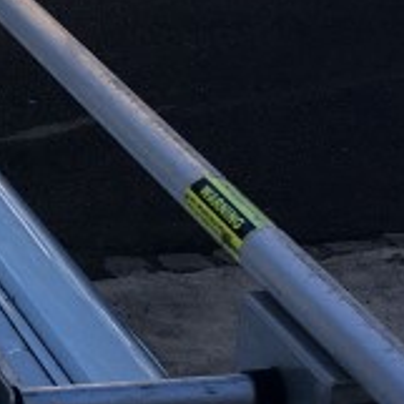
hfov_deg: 9.7
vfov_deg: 10.6
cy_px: 5
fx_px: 2152
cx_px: -492
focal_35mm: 163
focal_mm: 4.15
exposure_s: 1/1221
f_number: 2.2
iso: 25
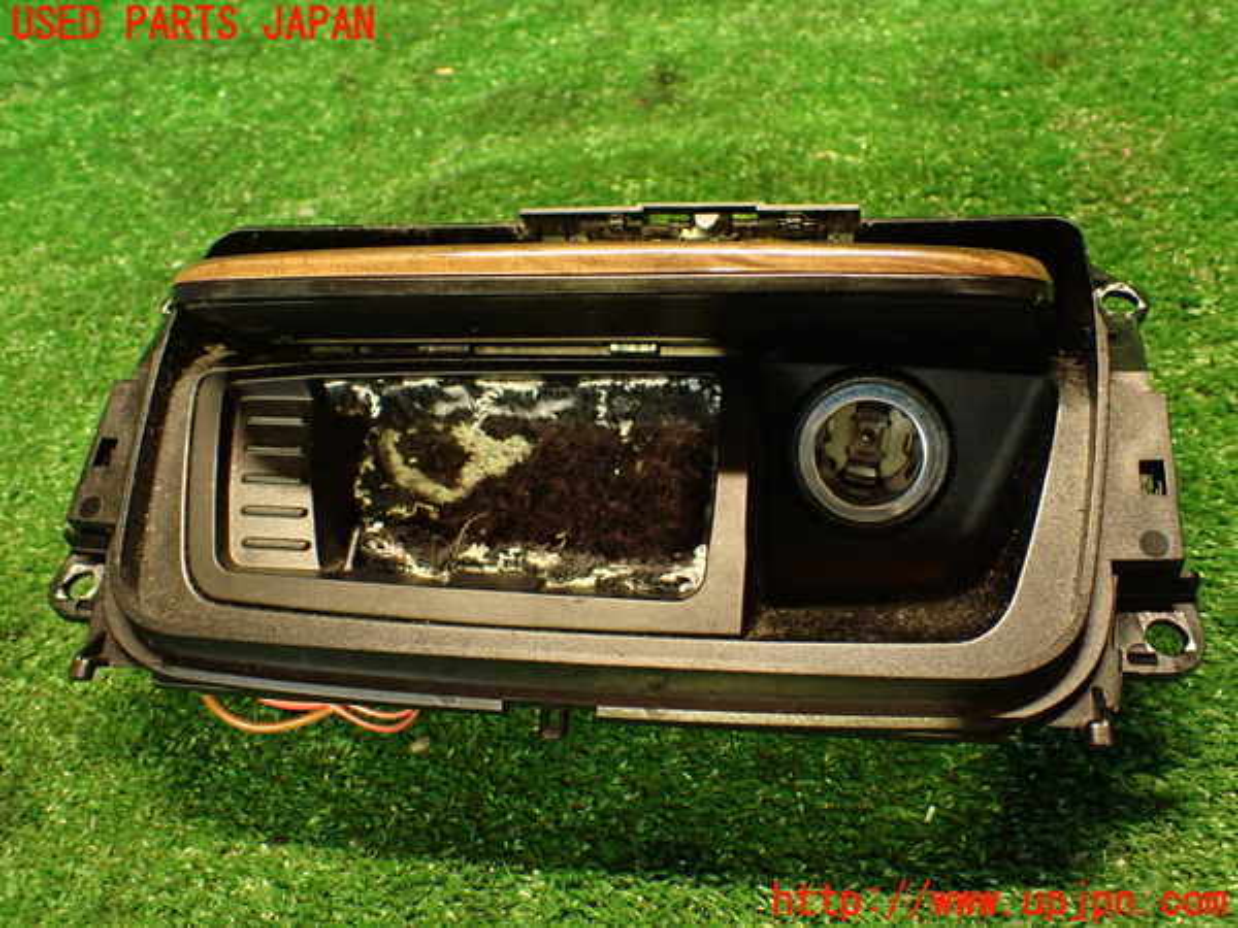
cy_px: 464
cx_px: 619
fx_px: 1144
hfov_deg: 56.8
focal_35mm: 32
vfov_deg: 44.2
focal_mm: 5.79
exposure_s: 1/30
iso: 640
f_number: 2.4
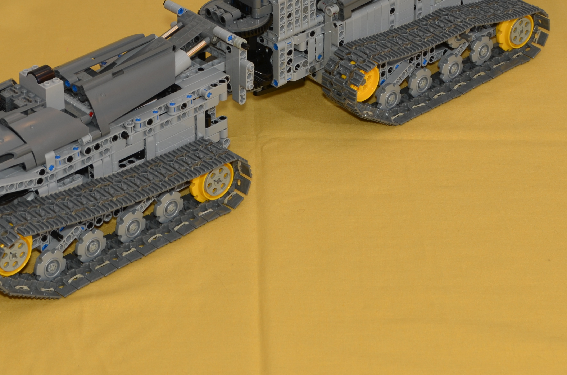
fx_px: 1886
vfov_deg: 11.3
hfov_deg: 17.1
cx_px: 285
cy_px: 55
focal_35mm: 120
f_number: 8
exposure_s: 1/60
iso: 100
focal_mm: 44
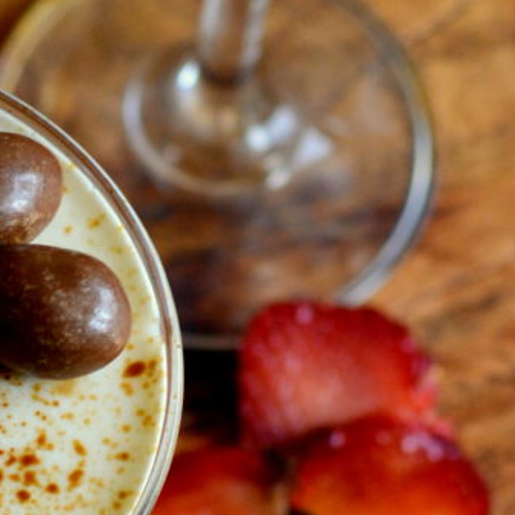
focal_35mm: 331
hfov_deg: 5.2
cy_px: 327
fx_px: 5571
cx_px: -250
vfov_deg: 5.3
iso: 400
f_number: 4.5
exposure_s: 1/80
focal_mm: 50
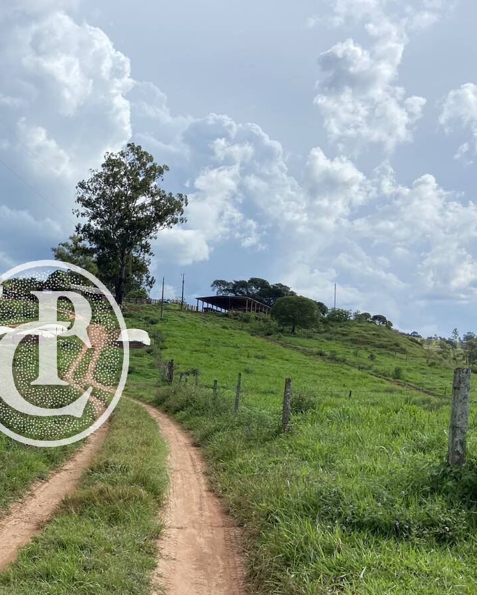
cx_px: 46
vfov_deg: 44.6
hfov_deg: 34.4
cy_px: 353
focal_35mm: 41
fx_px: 723
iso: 32
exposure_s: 1/4274
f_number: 1.8
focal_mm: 4.25
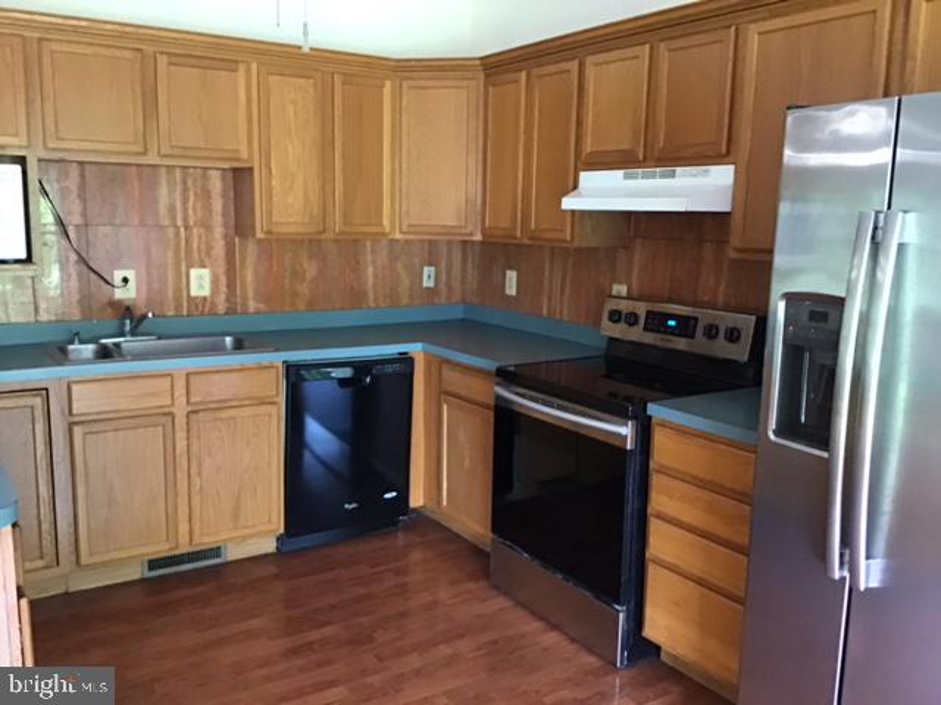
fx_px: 843
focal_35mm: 31
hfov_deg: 58.4
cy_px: 352
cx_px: 470
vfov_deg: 45.4
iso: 200
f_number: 2.4
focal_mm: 3.3
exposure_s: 1/15
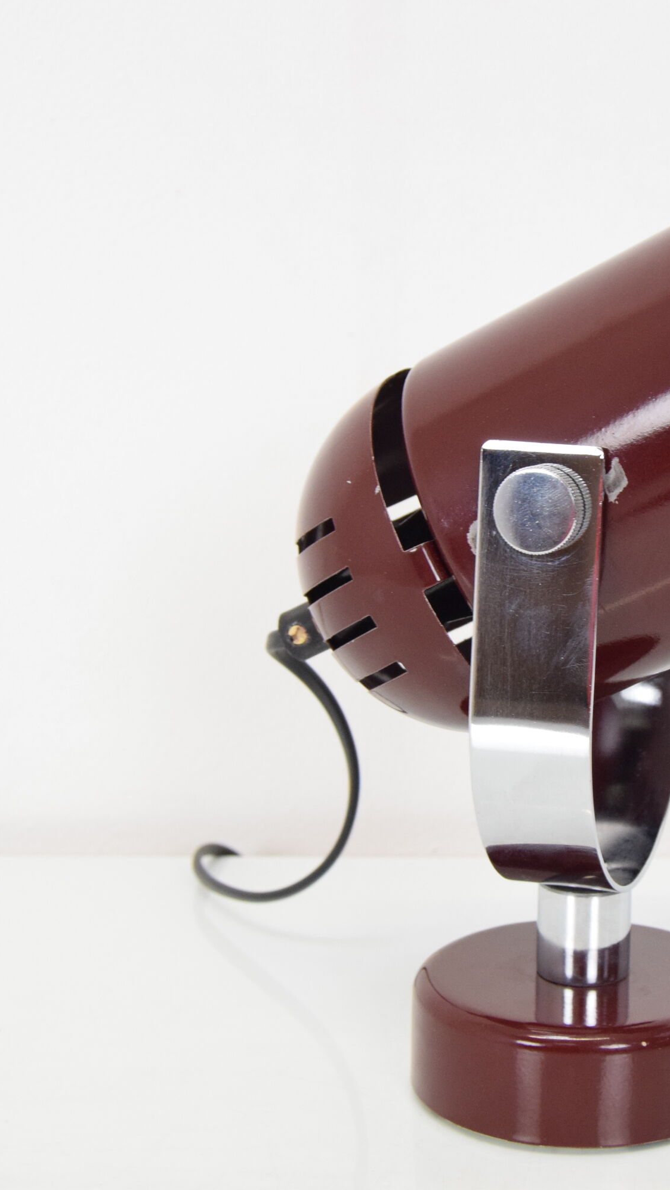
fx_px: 2084
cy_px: 594
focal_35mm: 66
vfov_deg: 31.9
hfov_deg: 18.0
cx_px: 581
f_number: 6.3
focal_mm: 28
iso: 1600
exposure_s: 1/160
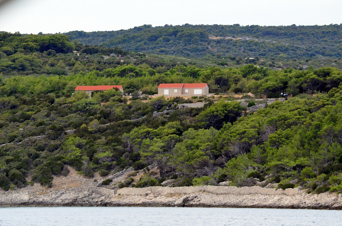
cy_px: 113
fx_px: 1991
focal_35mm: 210
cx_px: 171
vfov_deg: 6.5
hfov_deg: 9.8
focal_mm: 140
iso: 2000
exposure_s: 1/6400
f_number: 5.6
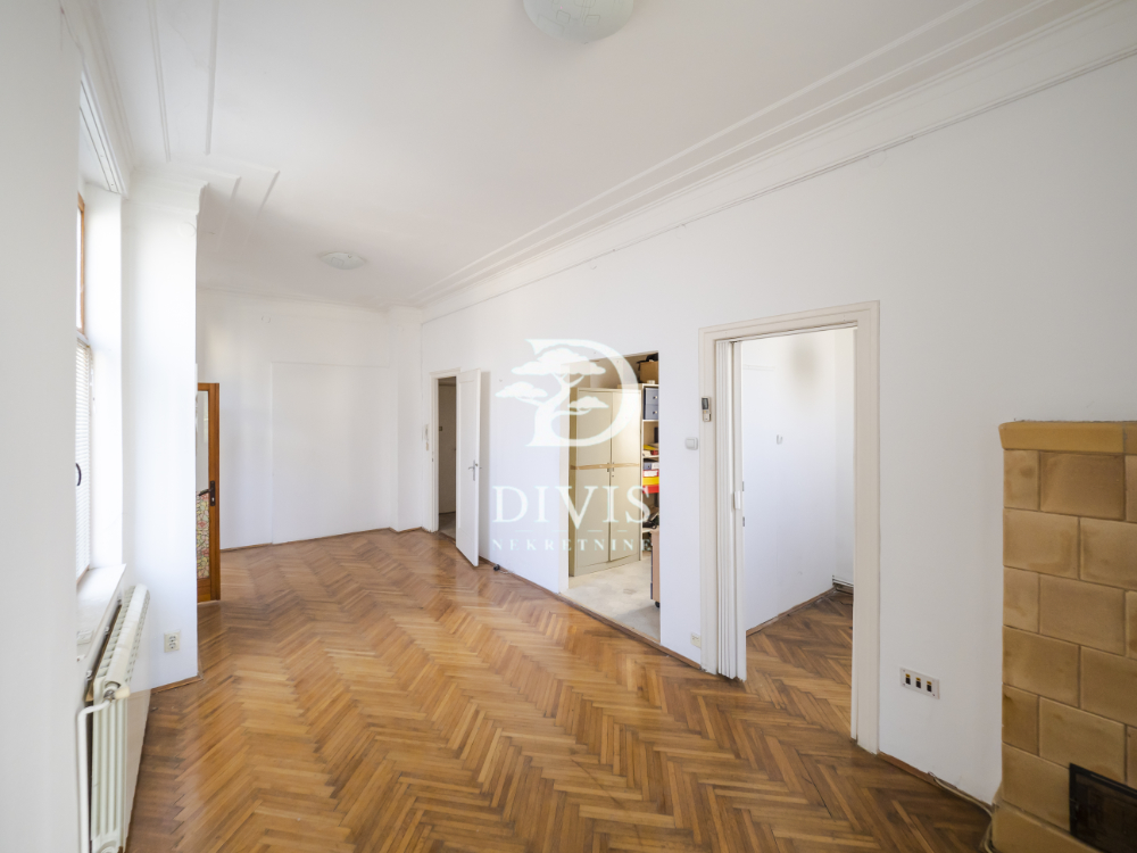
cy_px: 426
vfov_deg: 85.7
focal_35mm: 14
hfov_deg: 102.1
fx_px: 460
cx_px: 568
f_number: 4
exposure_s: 1/40
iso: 400
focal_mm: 7
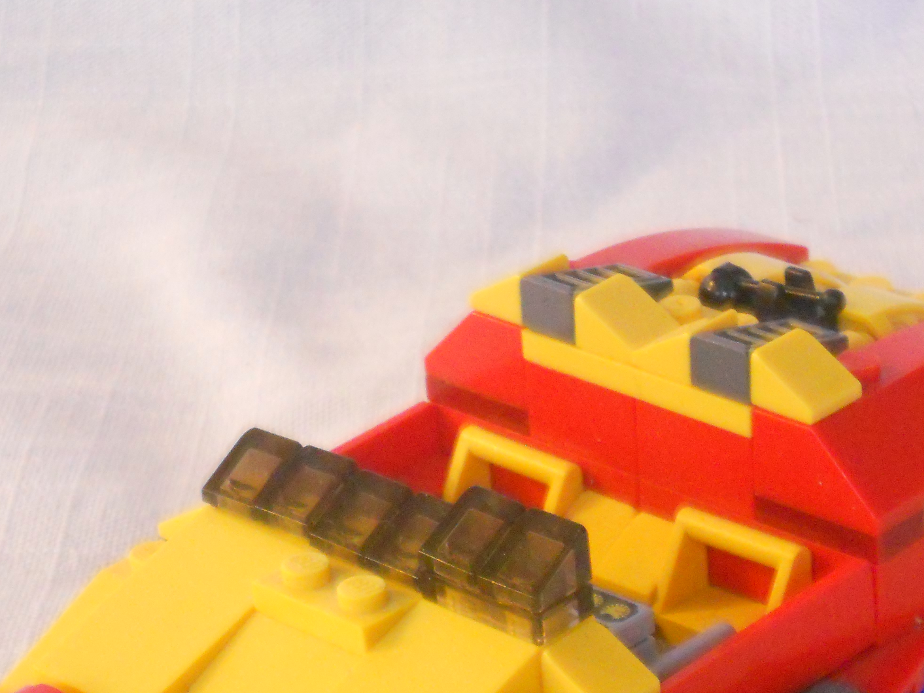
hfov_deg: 14.8
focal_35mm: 133
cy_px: 651
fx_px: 3550
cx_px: 460
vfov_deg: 11.1
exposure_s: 1
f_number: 5.3
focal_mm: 11.7
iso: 640
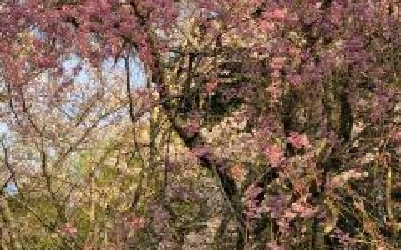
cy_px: 265
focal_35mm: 79
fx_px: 863
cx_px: 72
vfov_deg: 16.1
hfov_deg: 25.6
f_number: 1.8
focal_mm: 3.99
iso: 20
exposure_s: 1/302
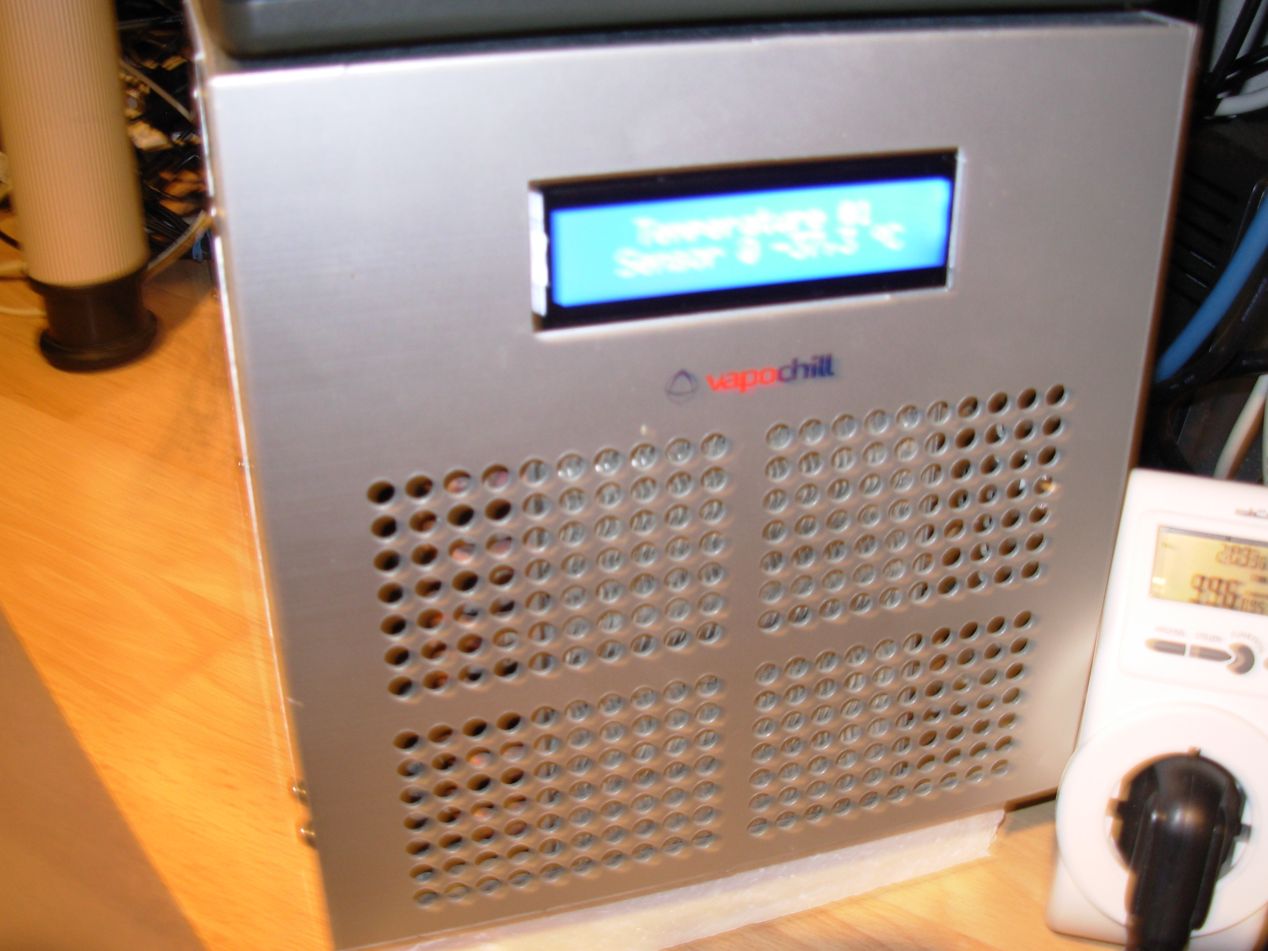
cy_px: 476
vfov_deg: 37.7
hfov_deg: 49.0
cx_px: 634
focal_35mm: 38
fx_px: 1392
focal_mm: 6.3
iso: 50
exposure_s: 1/1.5
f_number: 2.9
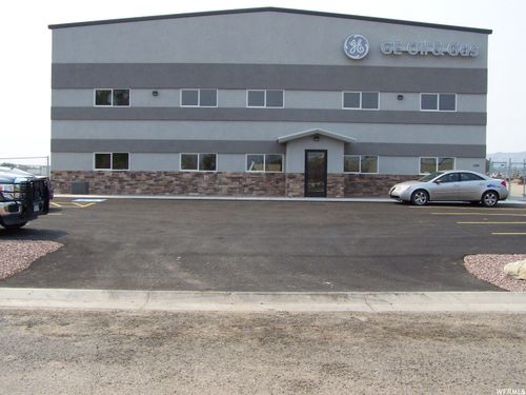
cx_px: 263
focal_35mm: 38
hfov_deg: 49.0
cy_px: 198
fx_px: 577
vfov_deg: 37.7
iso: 160
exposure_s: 1/1000
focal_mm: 6.3
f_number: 4
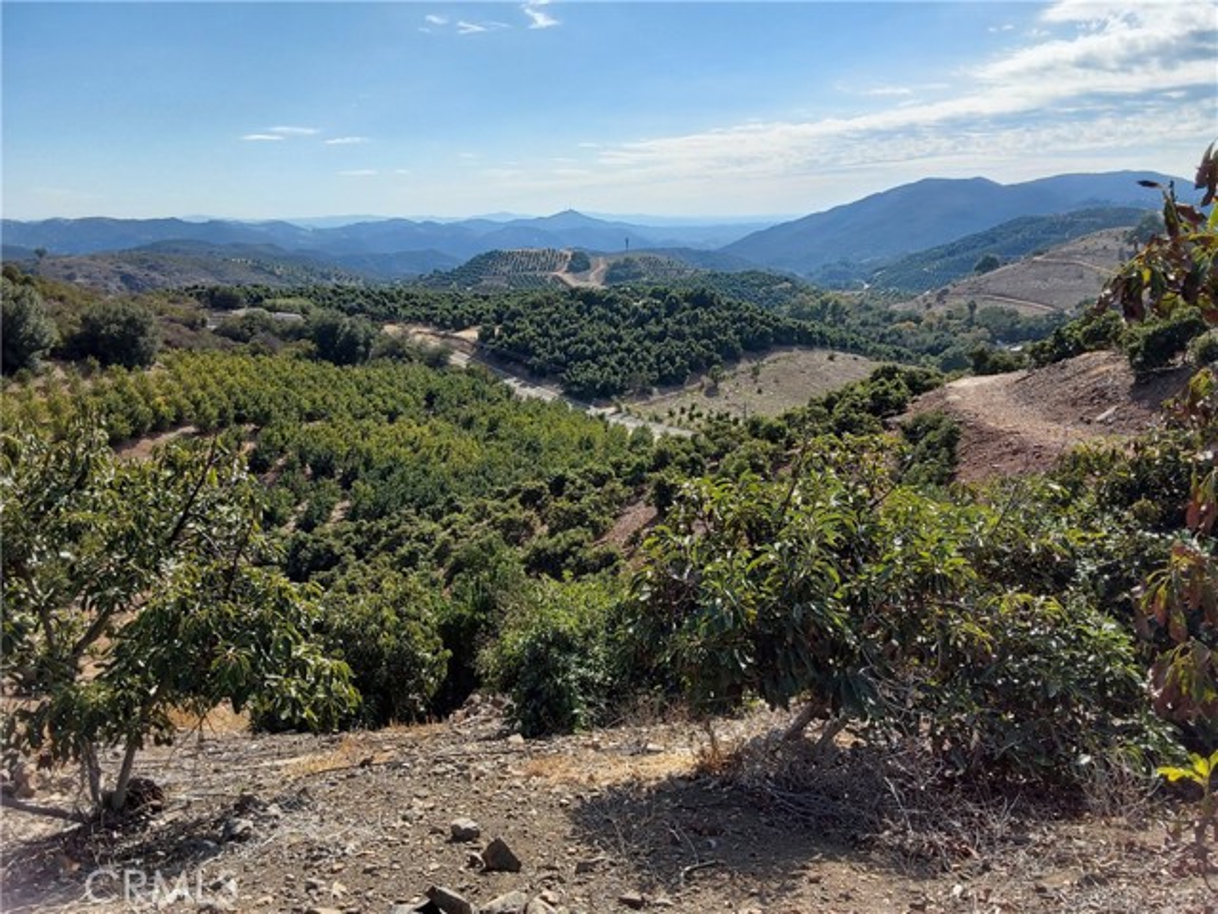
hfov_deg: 63.4
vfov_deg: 49.7
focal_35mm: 28
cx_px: 609
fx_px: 985
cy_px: 457
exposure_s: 1/1781
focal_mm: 2.91
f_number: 1.9
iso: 50
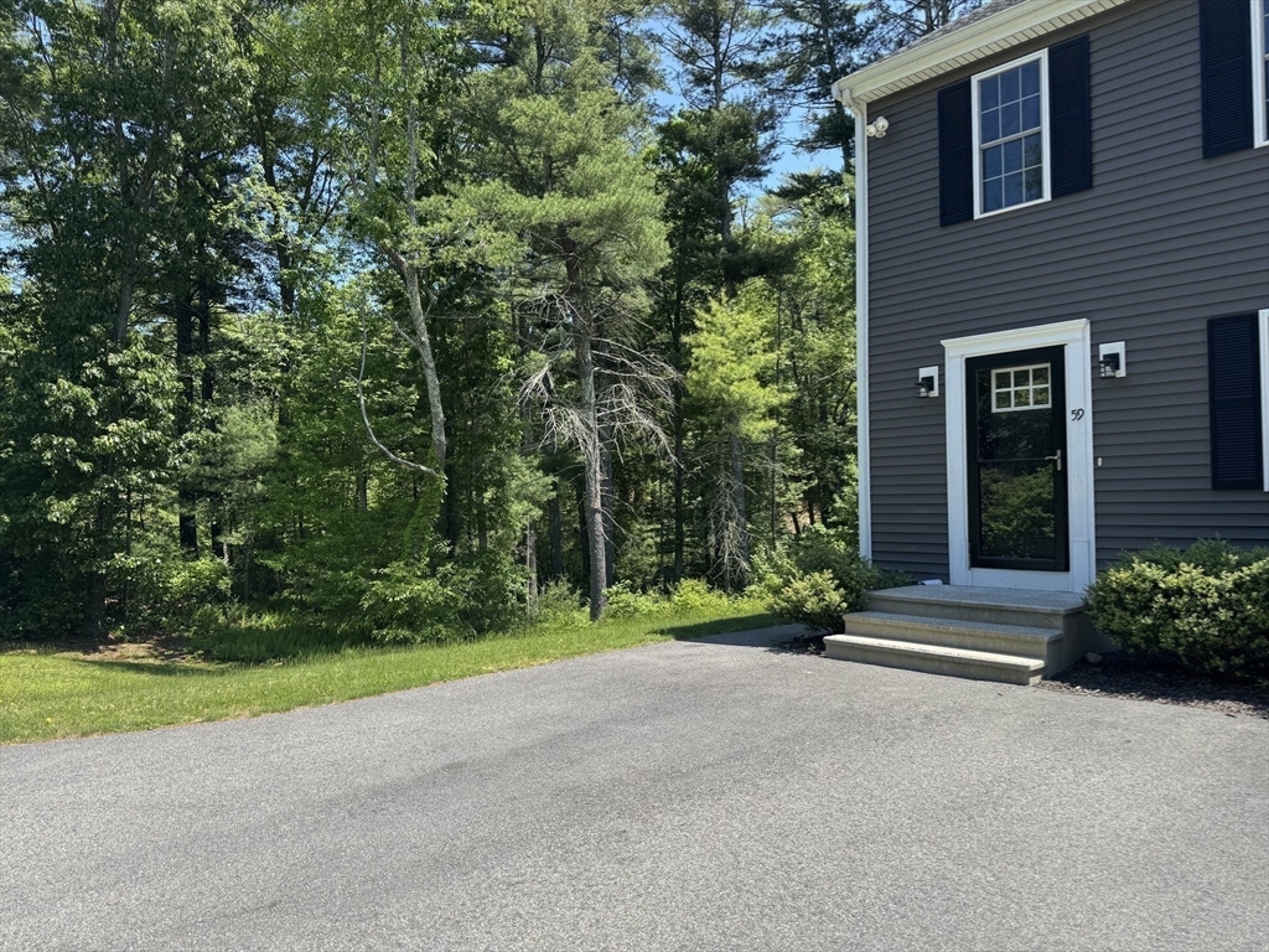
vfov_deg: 56.8
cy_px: 476
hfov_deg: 71.6
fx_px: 880
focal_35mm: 24
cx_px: 634
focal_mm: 6.76
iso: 80
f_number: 1.78
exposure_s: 1/1980
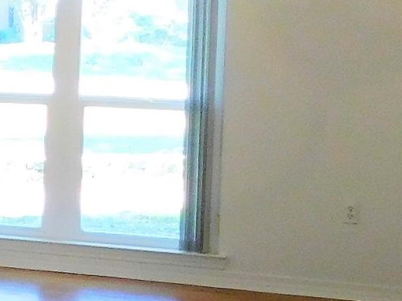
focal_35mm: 134
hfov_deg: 11.6
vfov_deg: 11.1
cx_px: -624
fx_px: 1556
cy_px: 113
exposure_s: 1/30
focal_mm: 4
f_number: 3
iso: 140
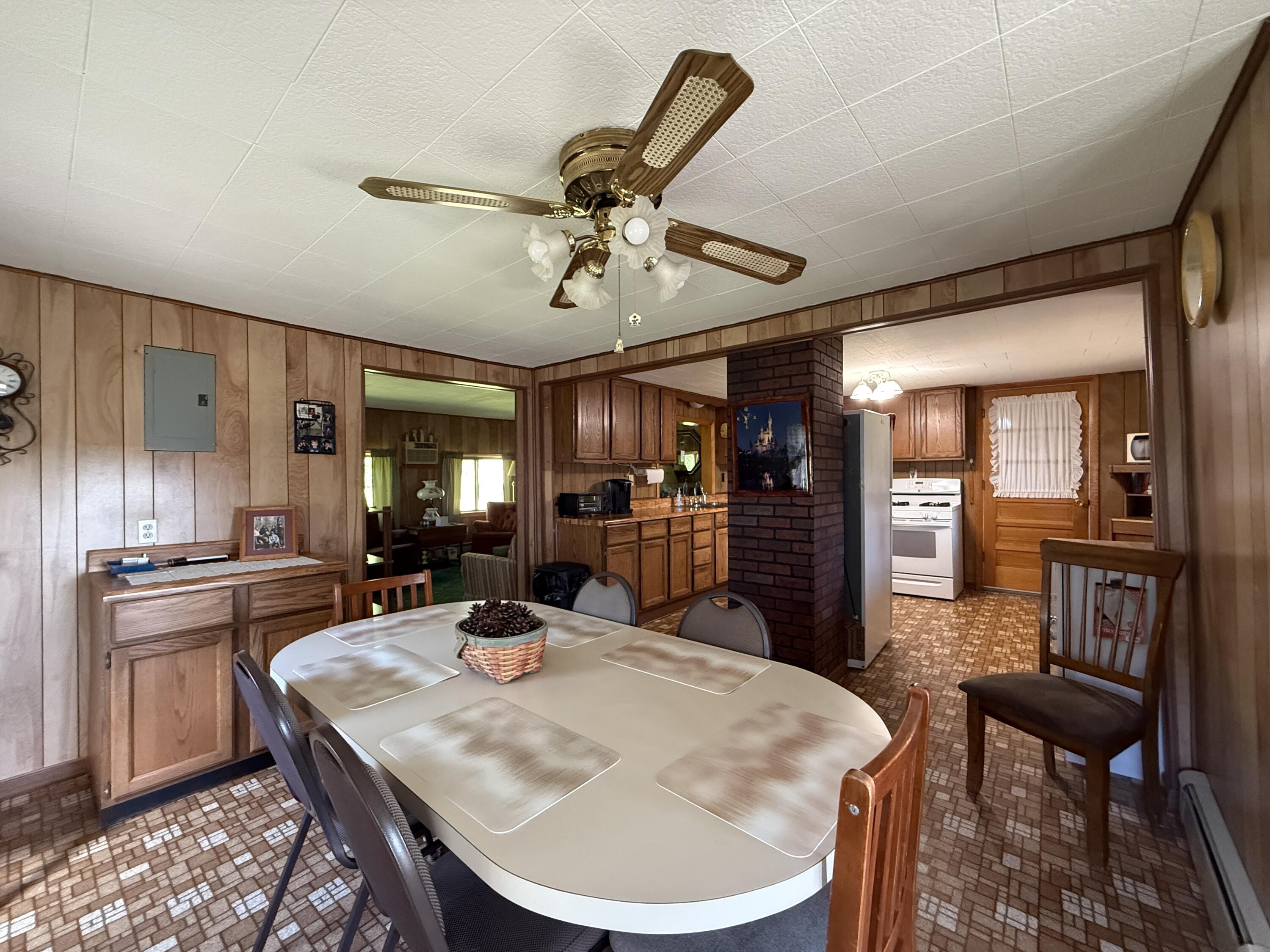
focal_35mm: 14
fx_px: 514
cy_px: 476
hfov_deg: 102.1
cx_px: 635
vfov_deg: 85.7
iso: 640
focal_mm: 2.22
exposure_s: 1/60
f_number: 2.2
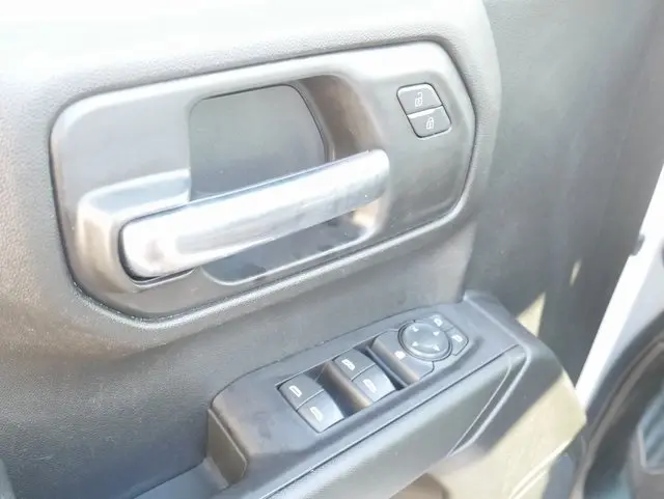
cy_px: 250
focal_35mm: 38
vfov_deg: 37.8
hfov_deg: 48.9
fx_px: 729
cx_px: 332
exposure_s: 1/50
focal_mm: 19
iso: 3200
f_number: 5
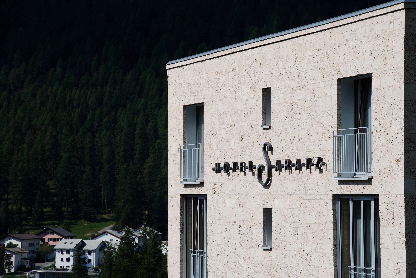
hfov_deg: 13.7
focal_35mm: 150
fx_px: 1735
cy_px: 139
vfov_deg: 9.2
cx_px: 208
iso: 100
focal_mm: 100
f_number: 10
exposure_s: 1/320
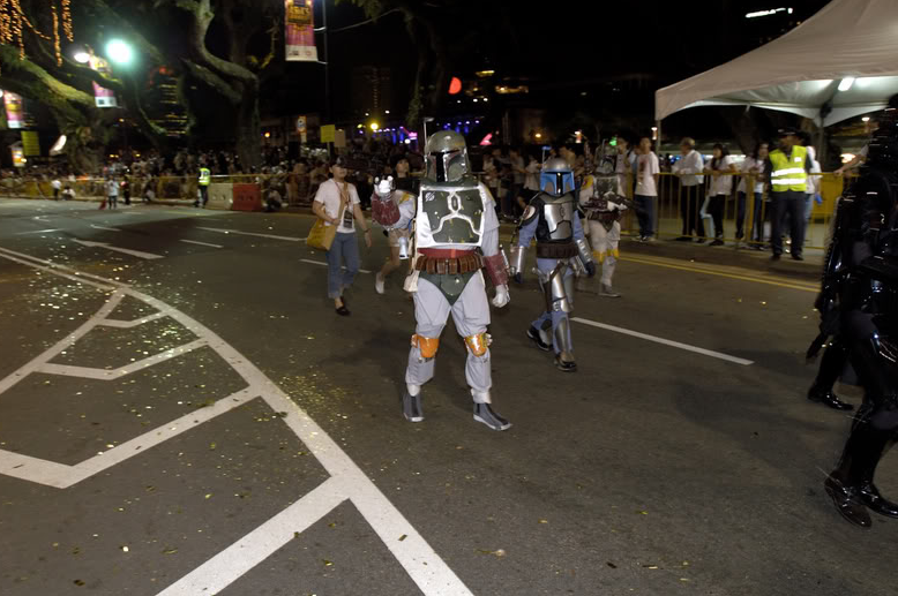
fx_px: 922
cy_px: 304
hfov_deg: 51.9
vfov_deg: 35.9
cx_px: 455
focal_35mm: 37
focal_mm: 24
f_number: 3.5
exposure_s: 1/20
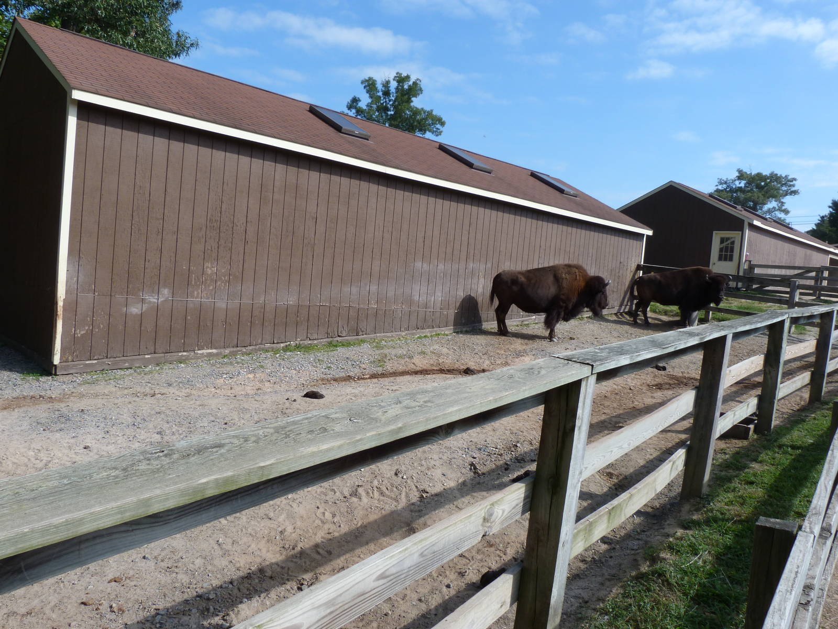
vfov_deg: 54.9
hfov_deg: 69.4
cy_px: 314
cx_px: 419
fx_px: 605
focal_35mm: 25
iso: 80
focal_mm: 4.5
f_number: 5.6
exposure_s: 1/250
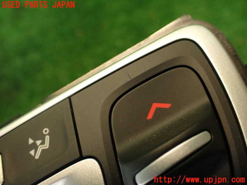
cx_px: 124
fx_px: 228
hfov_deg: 56.8
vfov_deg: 44.2
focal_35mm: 32
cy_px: 92
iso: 200
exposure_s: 1/30
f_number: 2.4
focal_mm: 5.79
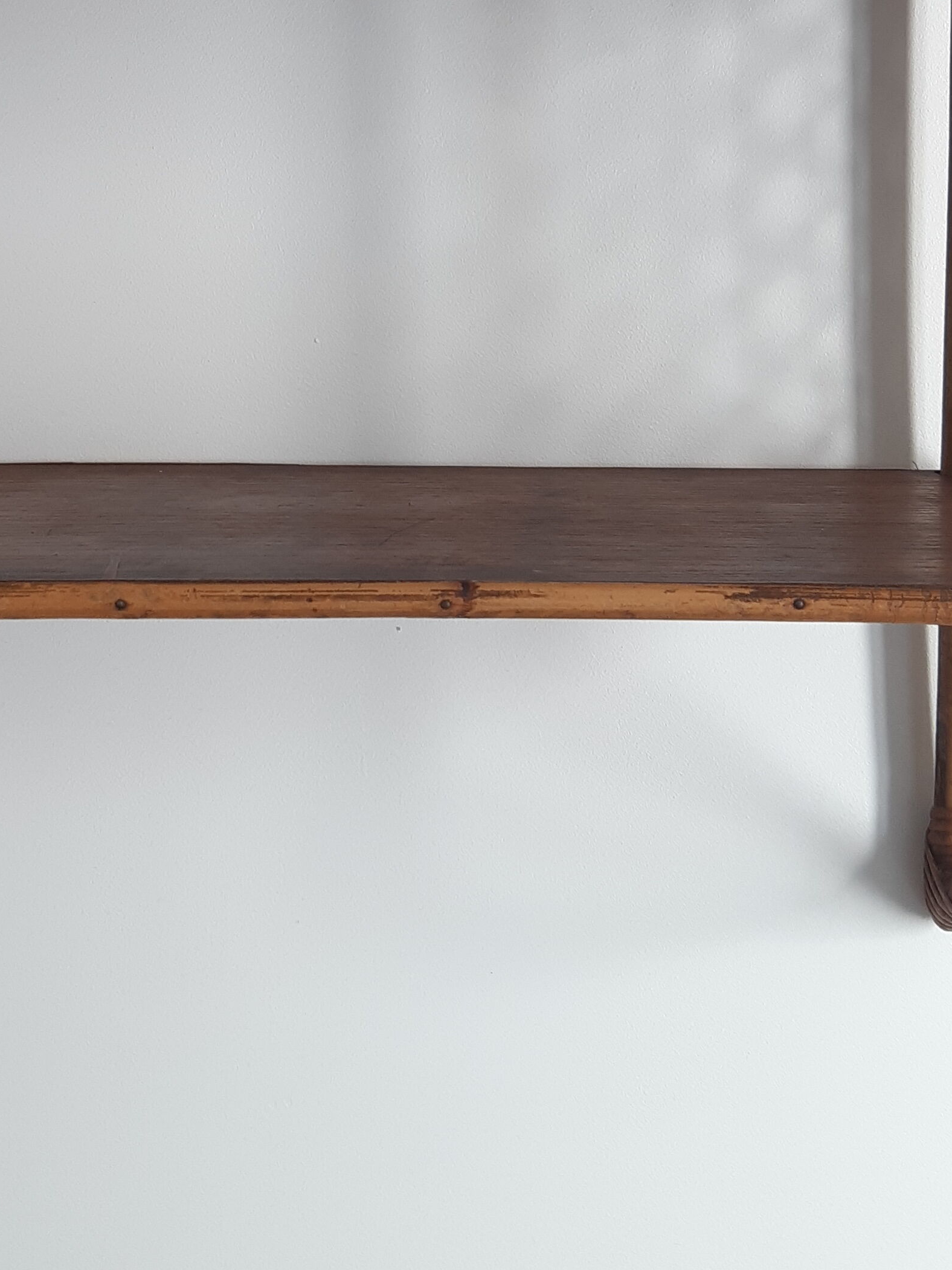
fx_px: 2091
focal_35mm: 57
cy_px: 185
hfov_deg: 25.4
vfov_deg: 32.5
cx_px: 273
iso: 50
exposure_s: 1/50
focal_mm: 3.93
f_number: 1.7
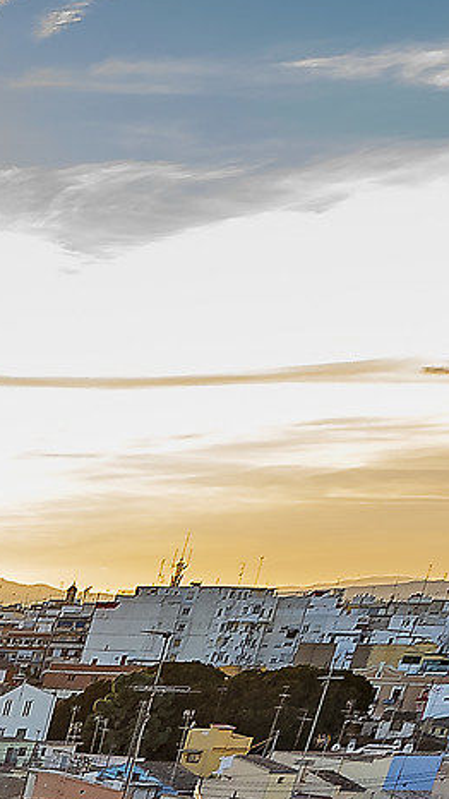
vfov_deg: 21.0
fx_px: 1715
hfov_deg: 8.5
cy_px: 1284
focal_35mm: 81
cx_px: -1285
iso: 200
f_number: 6.3
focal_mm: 15
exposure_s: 1/160
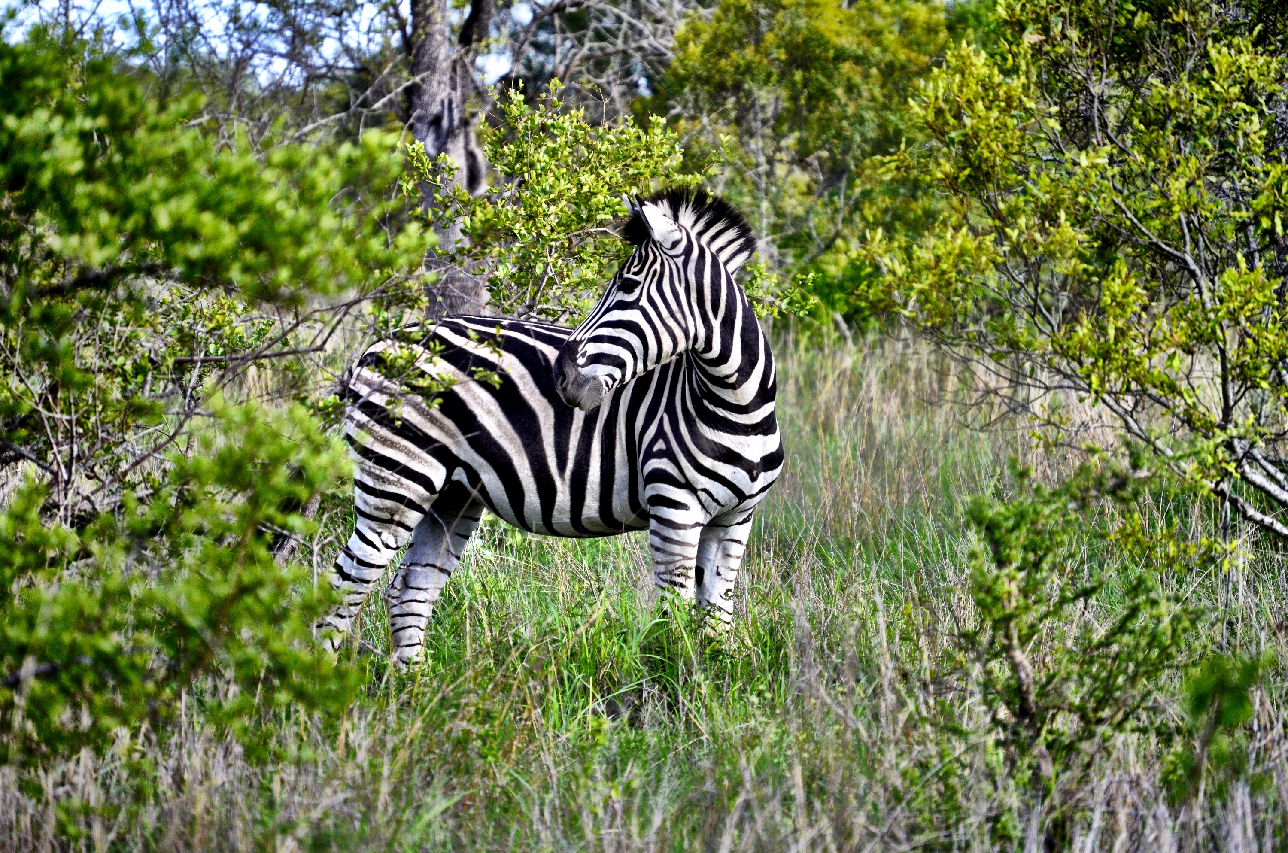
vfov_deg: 5.5
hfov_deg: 8.3
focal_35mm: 248
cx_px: 644
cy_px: 426
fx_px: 8837
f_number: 5.3
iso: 640
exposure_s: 1/1000
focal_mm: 165
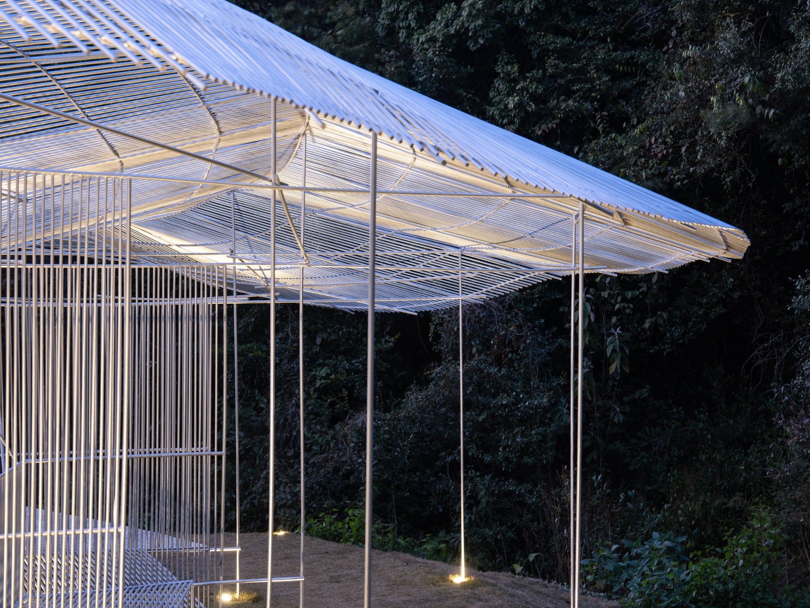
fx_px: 1778
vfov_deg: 19.4
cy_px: 305
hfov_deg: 25.7
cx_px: 377
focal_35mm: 76
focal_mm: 70
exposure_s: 2.5
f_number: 8
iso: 100
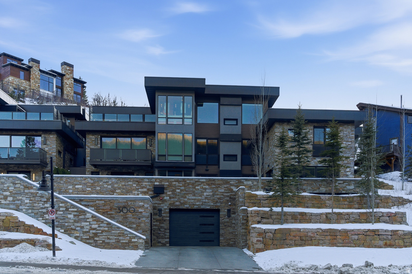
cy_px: 137
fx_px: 343
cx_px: 206
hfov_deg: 61.9
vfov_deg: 43.6
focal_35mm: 30
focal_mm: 30
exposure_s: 1/8000
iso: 500
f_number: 5
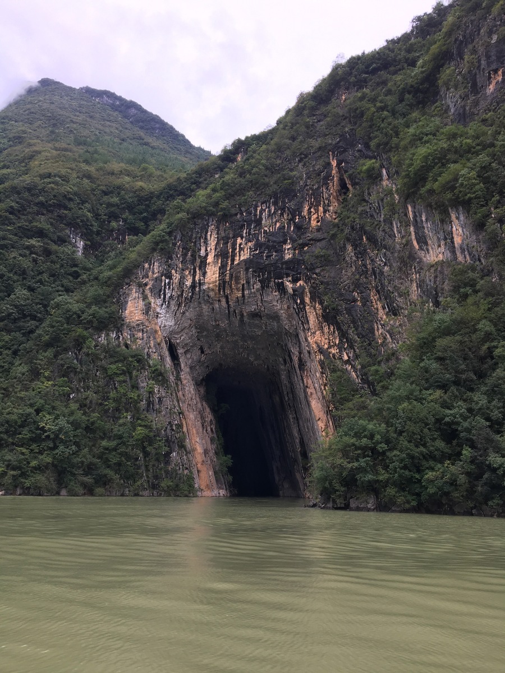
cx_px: 252
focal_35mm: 29
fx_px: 564
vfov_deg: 61.7
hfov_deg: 48.2
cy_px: 336
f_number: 2.2
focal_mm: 4.15
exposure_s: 1/159
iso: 25
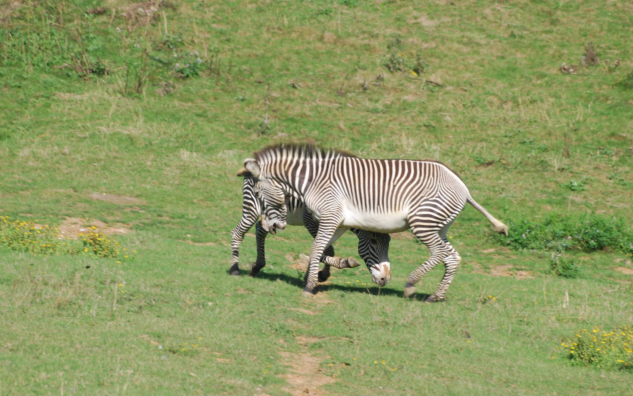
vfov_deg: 2.9
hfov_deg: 4.6
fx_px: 7935
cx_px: 317
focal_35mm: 460
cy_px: 192
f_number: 8
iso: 100
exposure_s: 1/200
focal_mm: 300
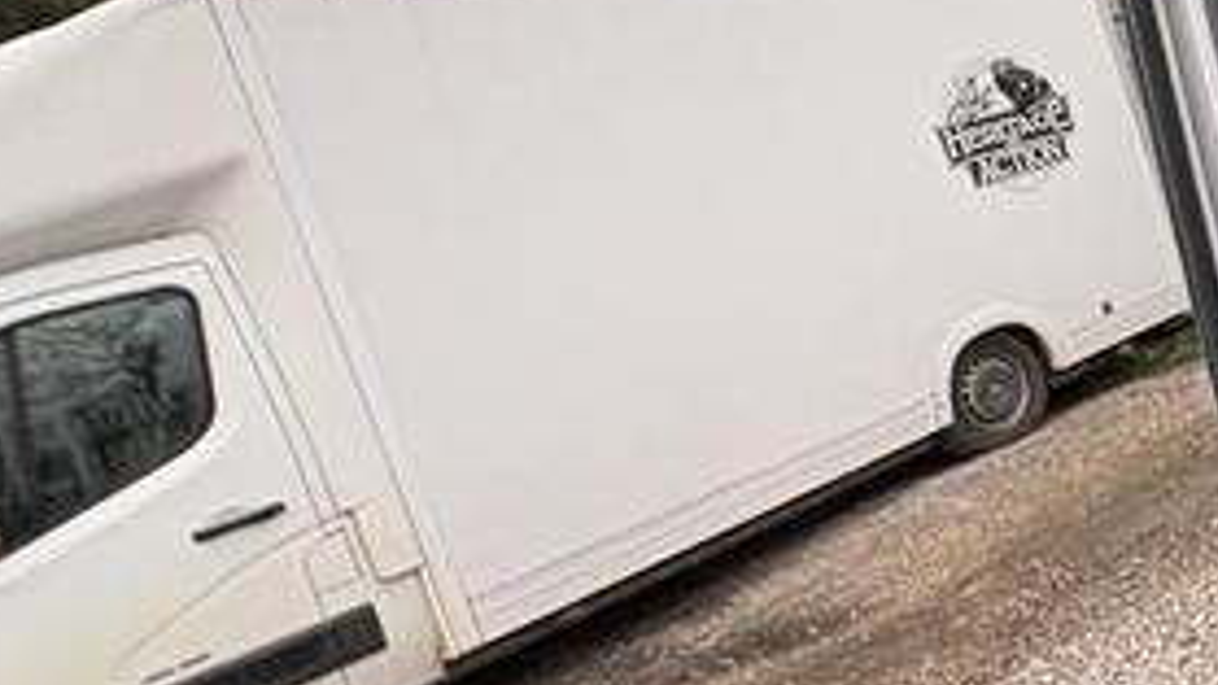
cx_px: 1781
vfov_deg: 23.8
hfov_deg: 28.8
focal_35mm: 49
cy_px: 74
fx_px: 1583
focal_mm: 2.22
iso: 200
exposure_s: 1/99
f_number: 2.2
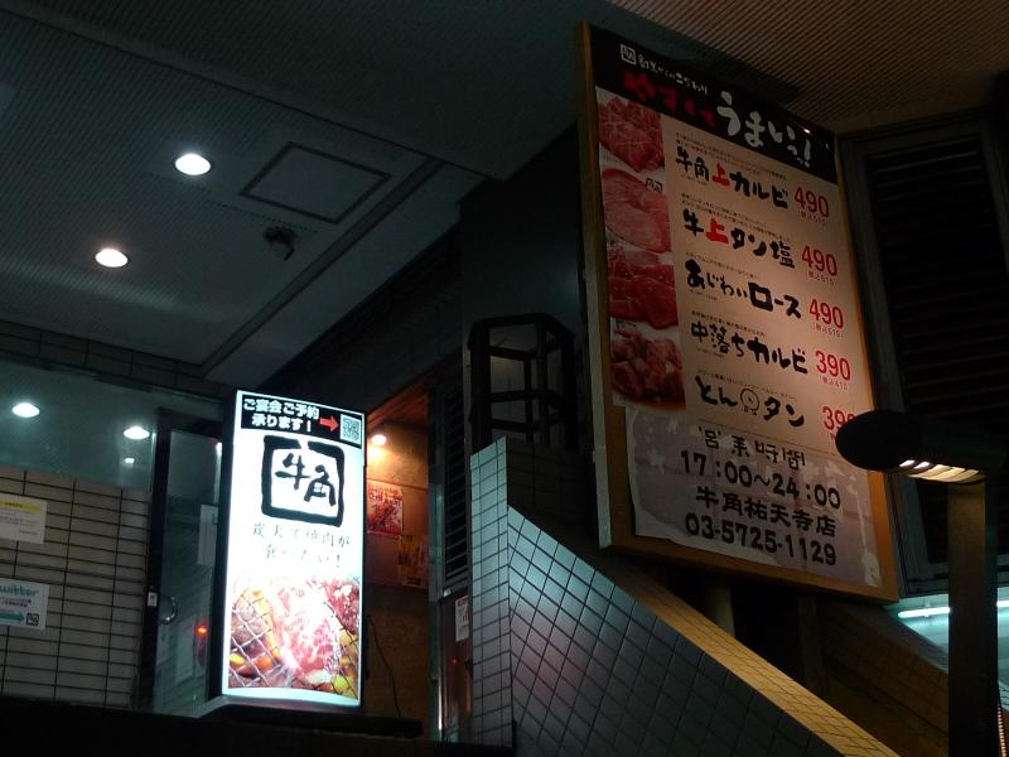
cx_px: 504
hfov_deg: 38.2
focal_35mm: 50
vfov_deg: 29.1
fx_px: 1457
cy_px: 378
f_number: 2.1
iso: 200
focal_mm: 5.9
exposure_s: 1/40
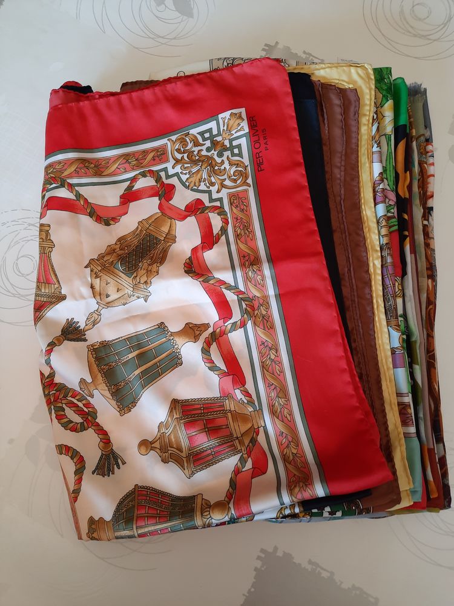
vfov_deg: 69.4
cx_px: 227
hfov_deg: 54.9
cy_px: 303
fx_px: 437
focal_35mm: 25
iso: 160
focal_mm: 4.6
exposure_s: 1/50
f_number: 2
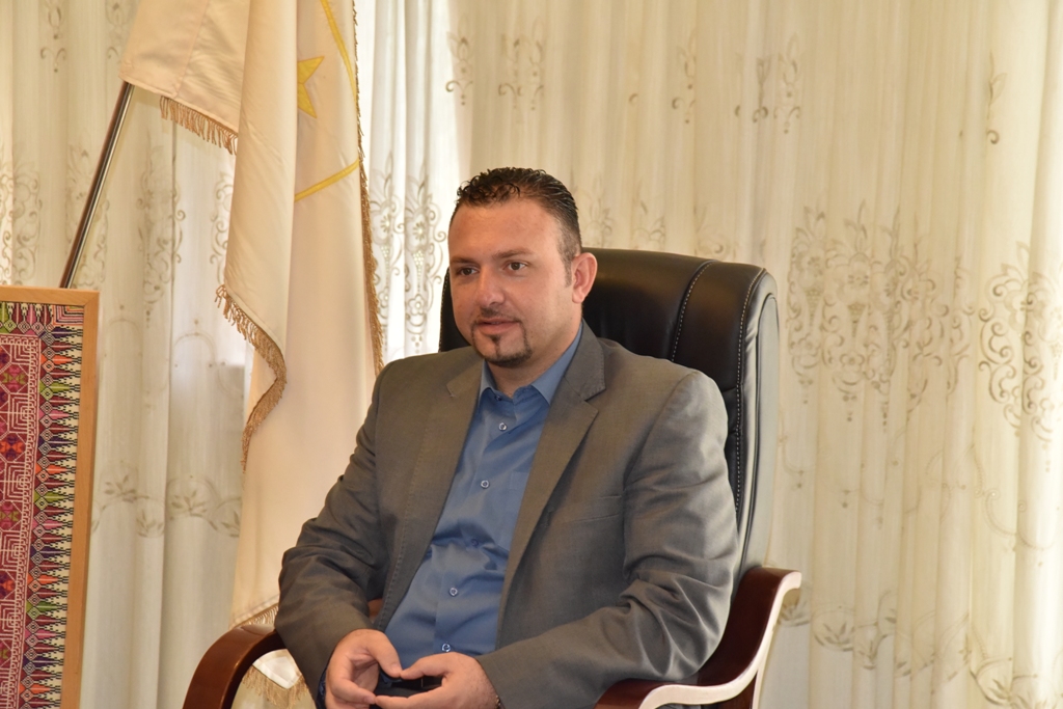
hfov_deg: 17.1
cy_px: 354
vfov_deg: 11.4
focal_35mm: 120
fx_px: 3544
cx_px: 532
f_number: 9
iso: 3200
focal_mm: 120
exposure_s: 1/250
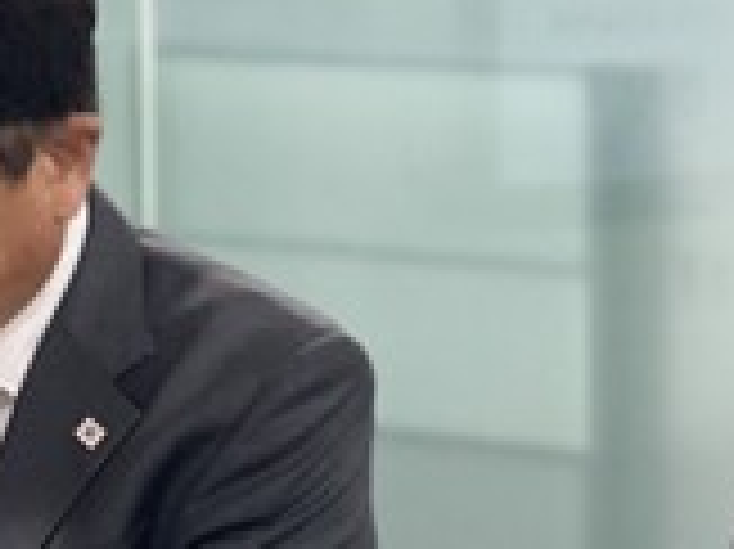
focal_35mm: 192
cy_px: 482
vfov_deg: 7.7
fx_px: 4068
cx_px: 1027
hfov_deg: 10.0
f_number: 2
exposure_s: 1/120
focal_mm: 6
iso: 250
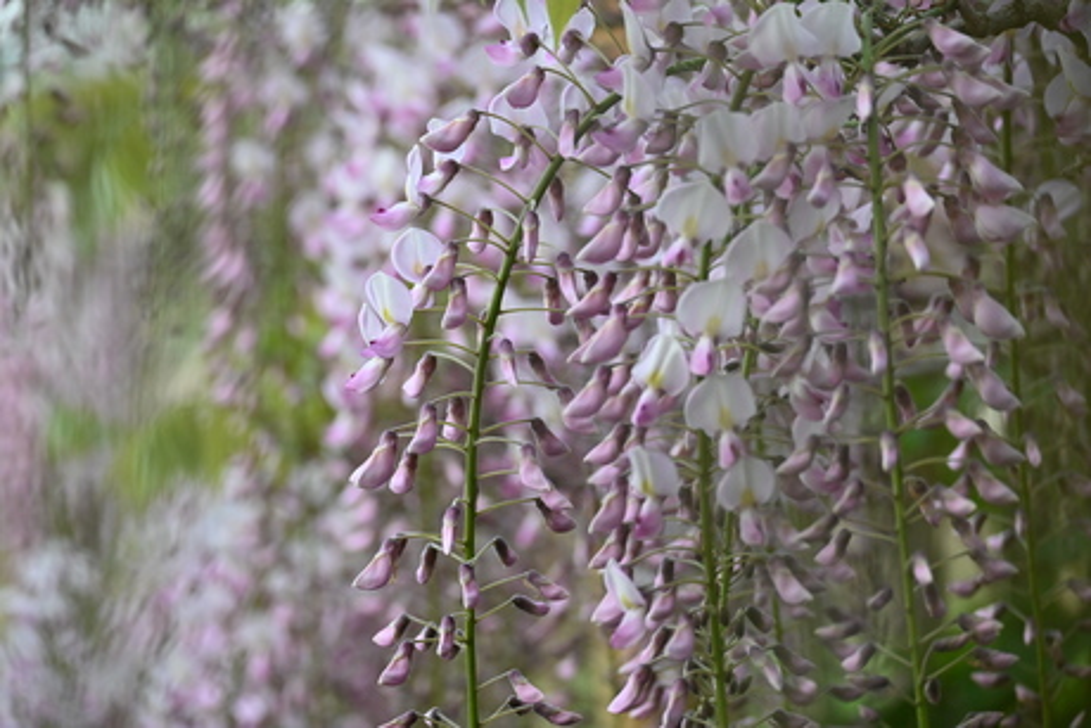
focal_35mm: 156
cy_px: 364
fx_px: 4729
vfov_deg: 8.8
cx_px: 546
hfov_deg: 13.2
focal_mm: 104
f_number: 5
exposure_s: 1/500
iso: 1000
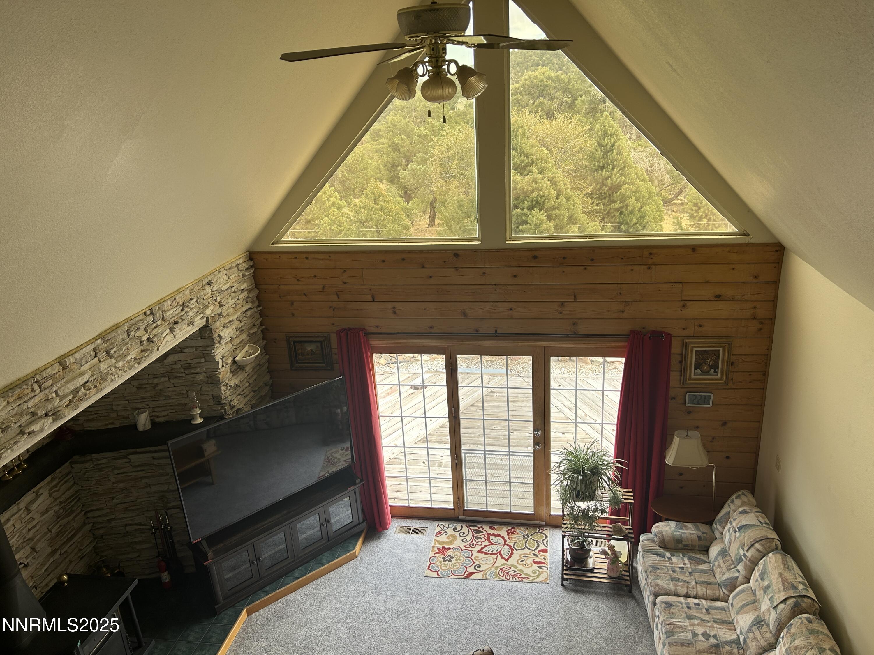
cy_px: 328
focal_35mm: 26
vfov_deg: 53.1
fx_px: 656
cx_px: 437
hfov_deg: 67.3
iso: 40
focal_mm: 5.7
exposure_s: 1/121
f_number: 1.5
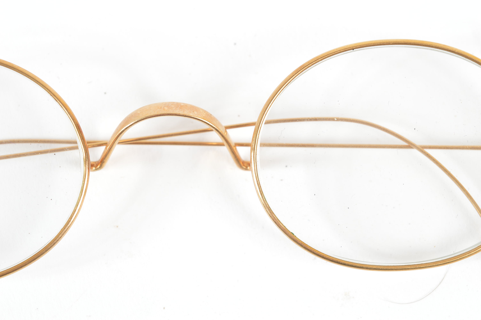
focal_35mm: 82
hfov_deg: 24.6
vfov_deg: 16.5
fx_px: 1101
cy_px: 160
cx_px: 240
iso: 100
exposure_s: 1/100
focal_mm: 55
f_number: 11
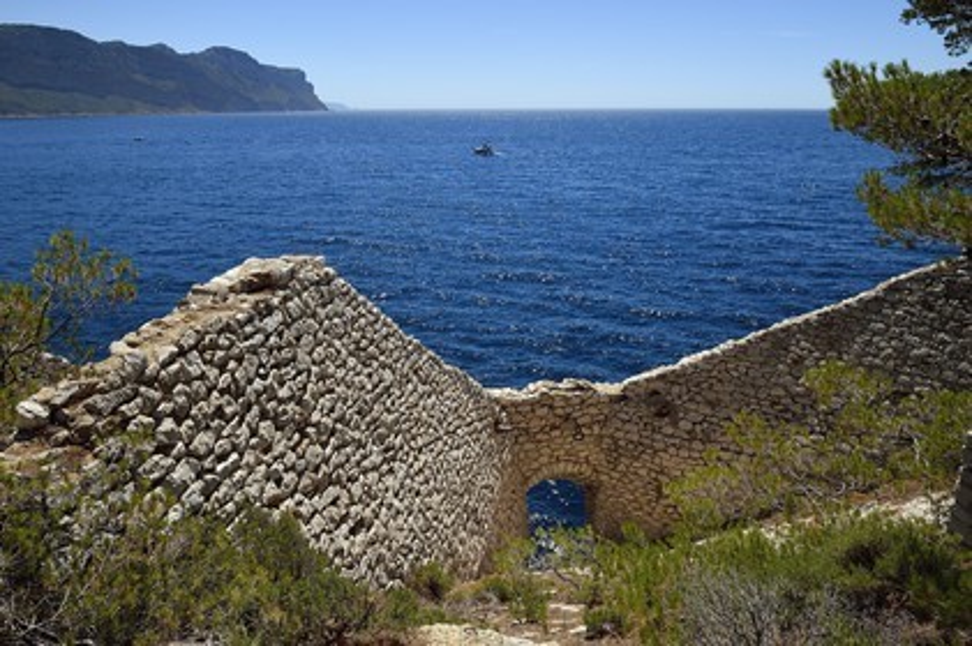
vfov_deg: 53.1
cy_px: 323
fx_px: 647
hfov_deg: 73.8
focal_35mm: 24
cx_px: 486
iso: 200
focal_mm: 24
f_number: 16
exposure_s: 1/250
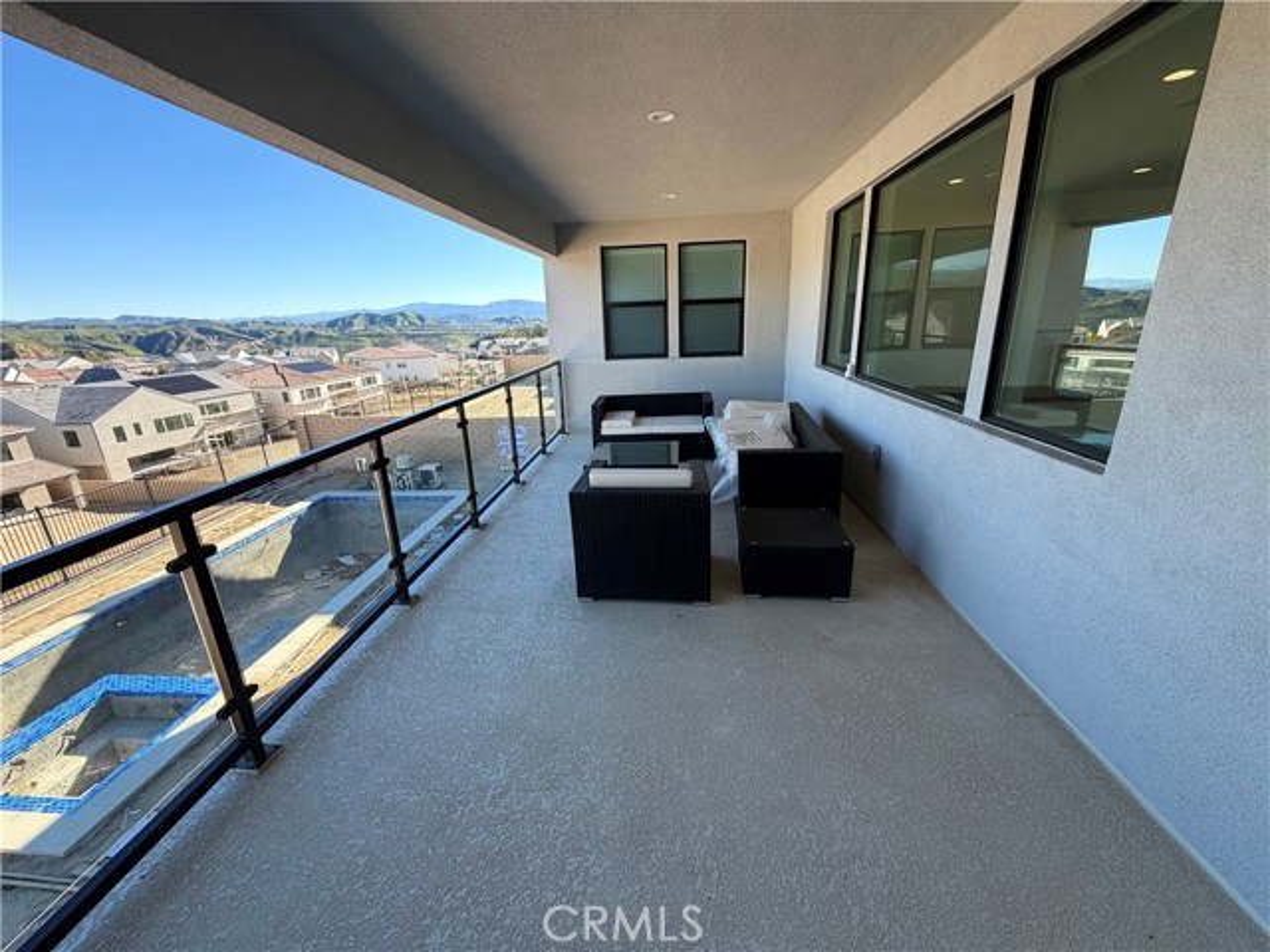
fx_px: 514
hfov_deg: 102.1
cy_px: 476
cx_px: 635
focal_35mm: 14
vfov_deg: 85.7
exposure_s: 1/502
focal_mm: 2.22
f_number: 2.2
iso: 64
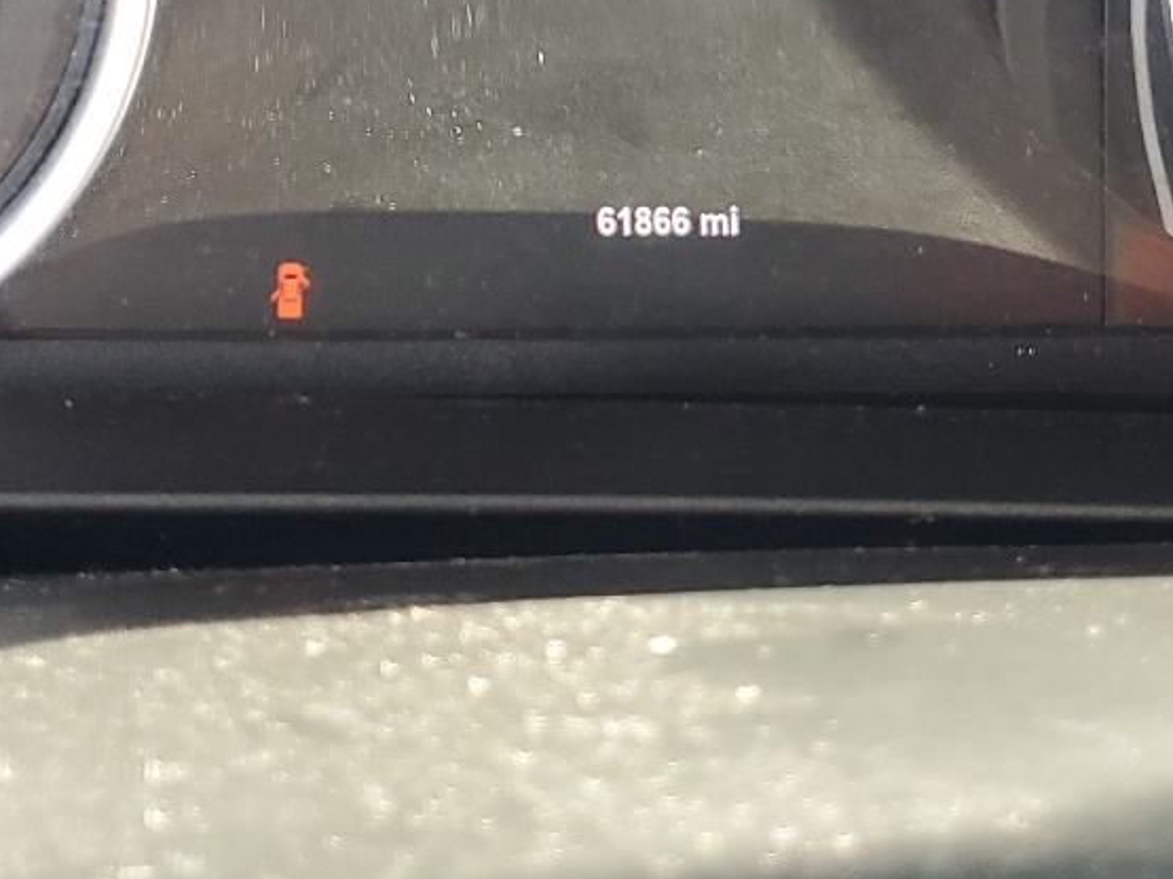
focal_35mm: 75
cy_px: -165
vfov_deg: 18.6
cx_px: 702
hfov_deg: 25.9
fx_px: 2541
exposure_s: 1/120
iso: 95
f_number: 1.5
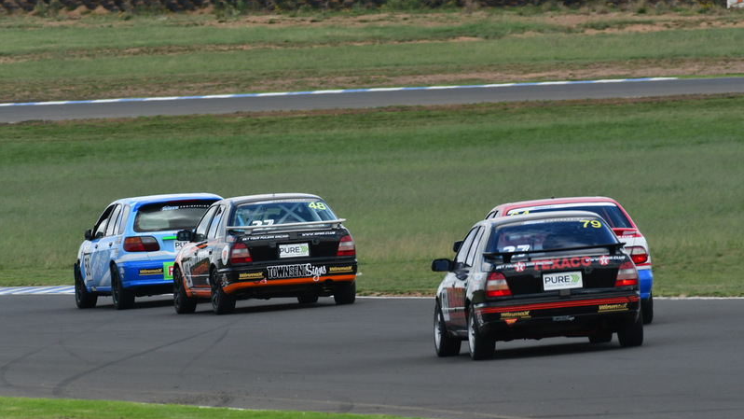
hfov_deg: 2.7
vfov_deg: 1.5
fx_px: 15547
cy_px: 221
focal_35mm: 788
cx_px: 372
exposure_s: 1/640
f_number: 10
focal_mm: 500
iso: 500
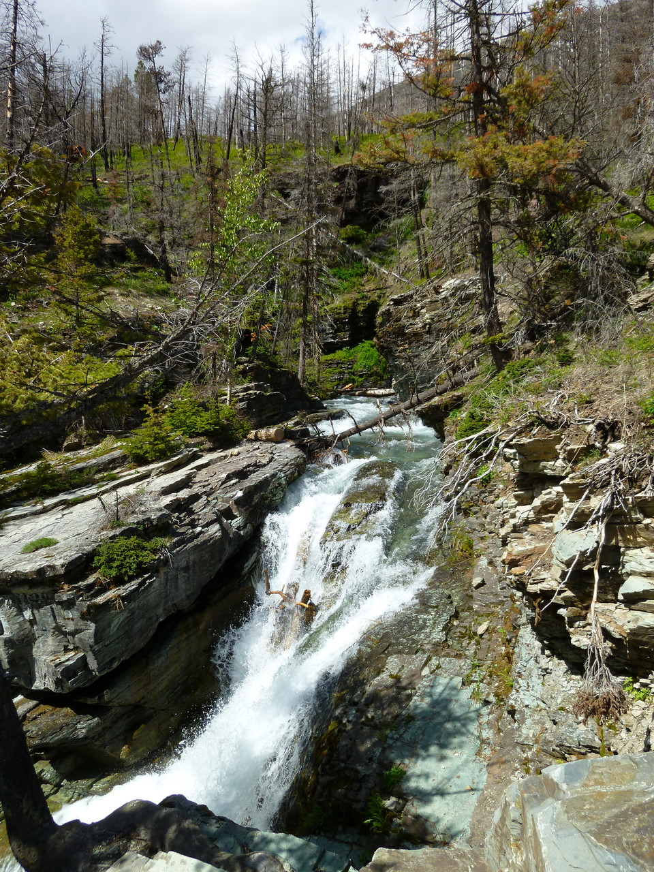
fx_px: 630
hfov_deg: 54.9
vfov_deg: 69.4
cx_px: 327
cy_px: 436
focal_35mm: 25
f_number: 3.3
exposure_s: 1/500
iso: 80
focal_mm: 4.5
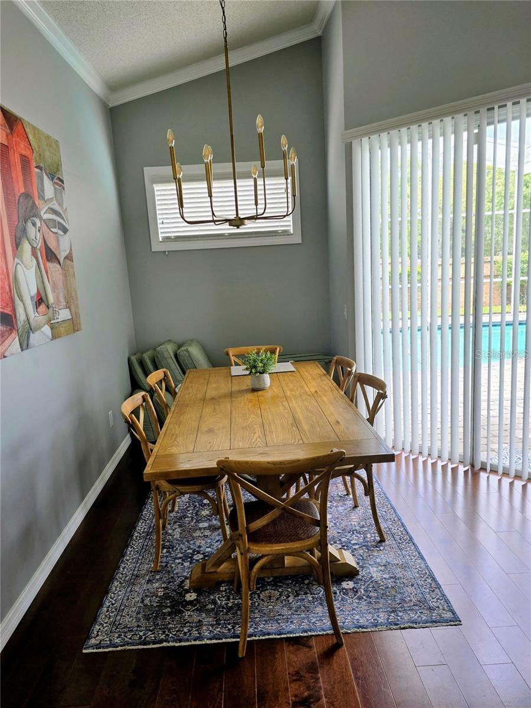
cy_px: 354
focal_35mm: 23
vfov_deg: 73.9
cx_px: 266
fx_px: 470
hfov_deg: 58.9
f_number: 1.7
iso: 50
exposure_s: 1/180
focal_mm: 6.3
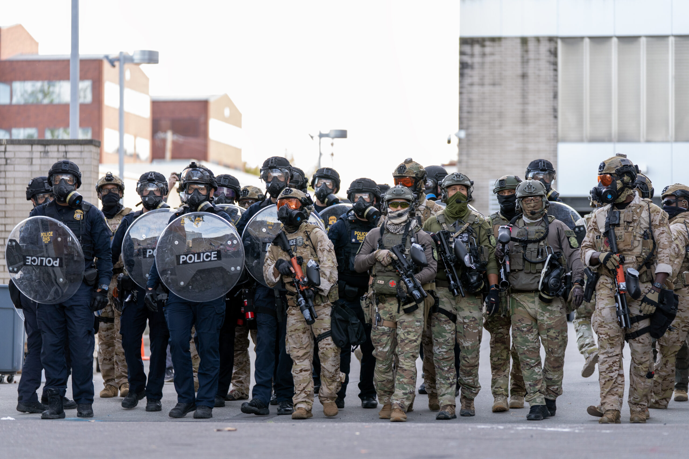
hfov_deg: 16.5
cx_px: 344
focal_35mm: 124
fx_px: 2373
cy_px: 230
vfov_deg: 11.1
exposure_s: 1/320
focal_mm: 124
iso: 640
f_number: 2.8
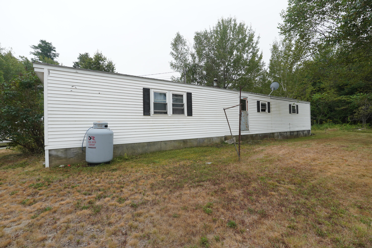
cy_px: 124
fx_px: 170
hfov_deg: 95.0
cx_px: 186
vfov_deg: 72.1
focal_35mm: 16
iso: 160
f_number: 3.5
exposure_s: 1/640
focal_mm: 11
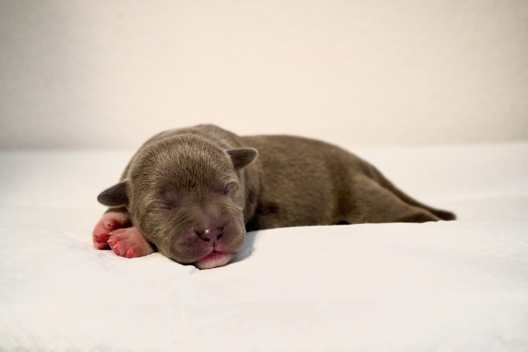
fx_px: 821
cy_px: 176
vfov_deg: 24.2
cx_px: 264
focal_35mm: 56
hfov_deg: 35.6
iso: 6400
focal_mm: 56
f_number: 5
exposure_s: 1/160
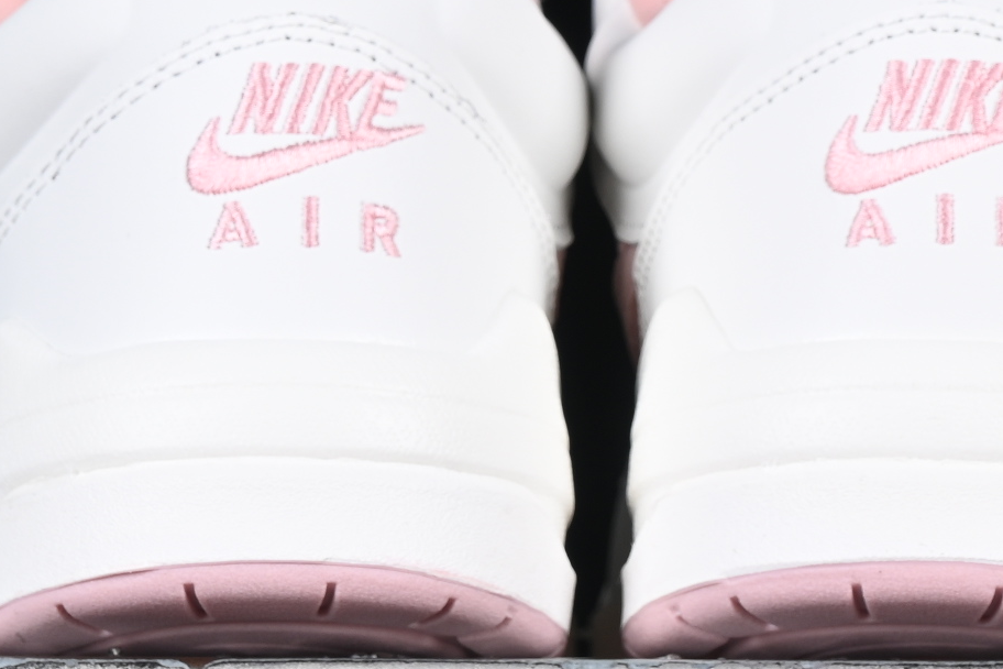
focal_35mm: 229
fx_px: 6380
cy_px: 36
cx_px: 603
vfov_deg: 6.0
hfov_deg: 9.0
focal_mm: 50
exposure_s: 1/80
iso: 160
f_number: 8
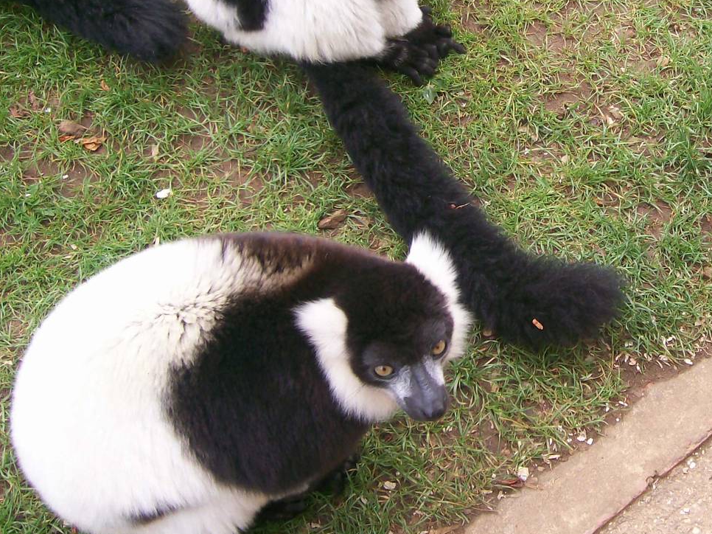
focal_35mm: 58
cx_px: 585
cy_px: 132
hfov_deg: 32.2
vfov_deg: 24.9
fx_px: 1193
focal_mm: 5.8
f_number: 2.8
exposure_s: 1/74.4
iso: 80
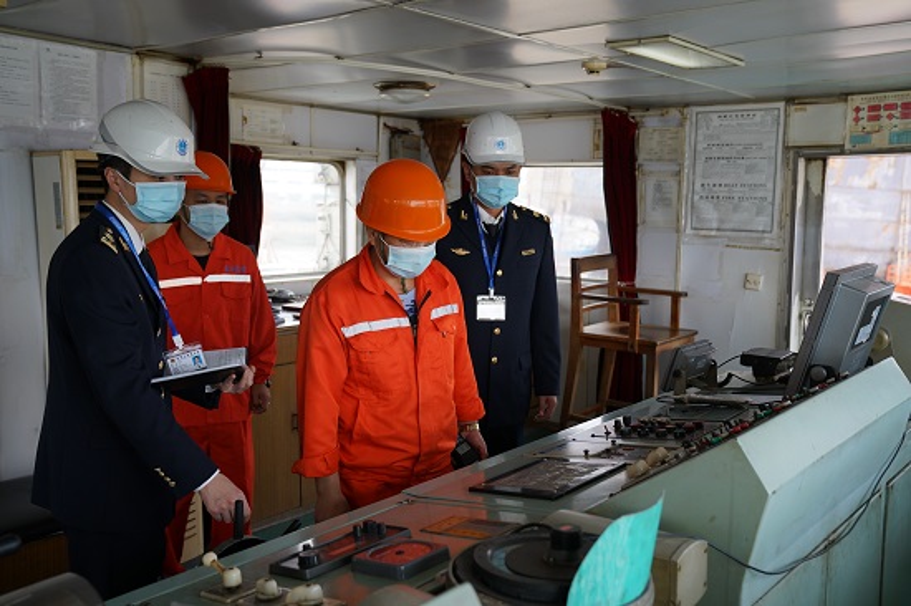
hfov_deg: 54.5
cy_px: 303
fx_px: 885
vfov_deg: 37.8
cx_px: 456
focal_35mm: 35
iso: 400
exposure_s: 1/160
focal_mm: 35
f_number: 4
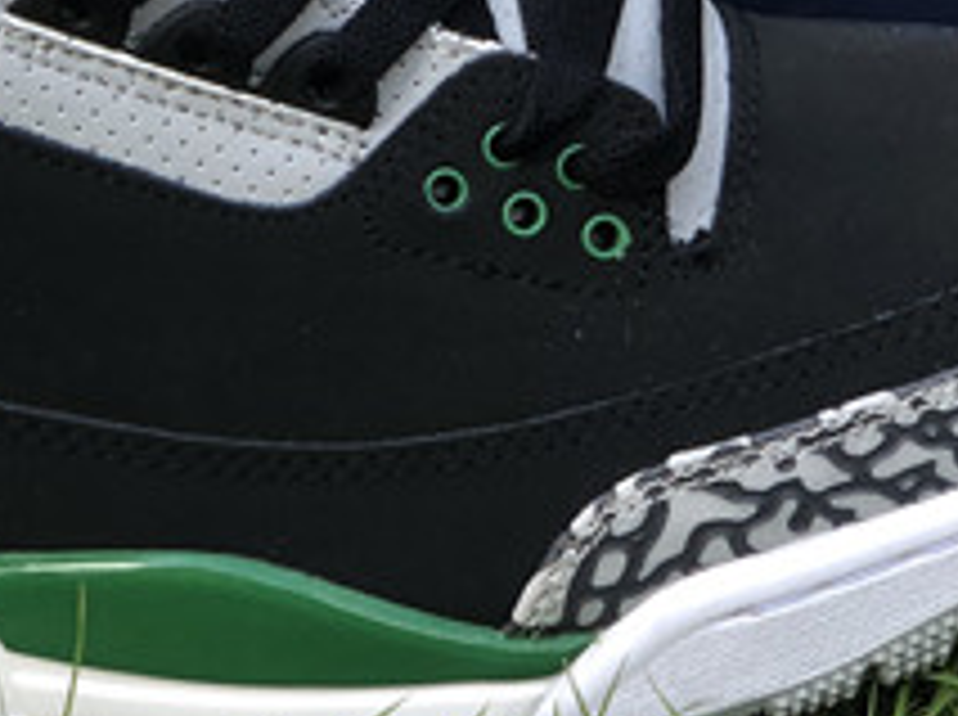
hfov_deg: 10.9
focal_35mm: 181
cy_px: -381
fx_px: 5001
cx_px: 373
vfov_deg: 8.0
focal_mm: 6
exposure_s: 1/120
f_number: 2.4
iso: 25
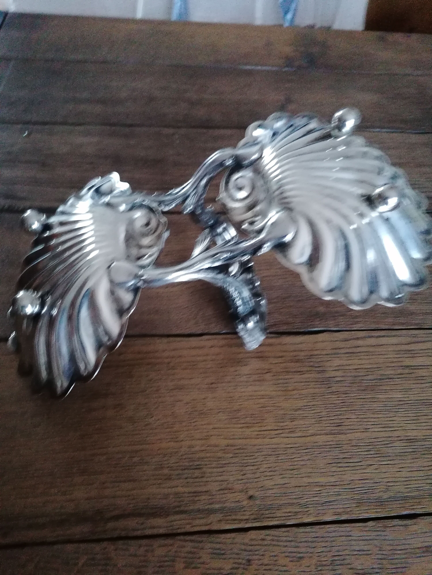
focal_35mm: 27
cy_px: 288
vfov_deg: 65.3
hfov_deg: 51.4
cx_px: 216
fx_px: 449
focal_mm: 4.75
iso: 2000
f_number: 1.8
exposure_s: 1/16.7
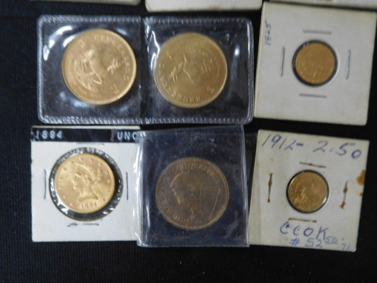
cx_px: 188
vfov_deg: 54.9
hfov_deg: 69.4
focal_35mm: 25
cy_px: 142
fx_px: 272
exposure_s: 1/13
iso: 400
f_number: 3.4
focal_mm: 4.5
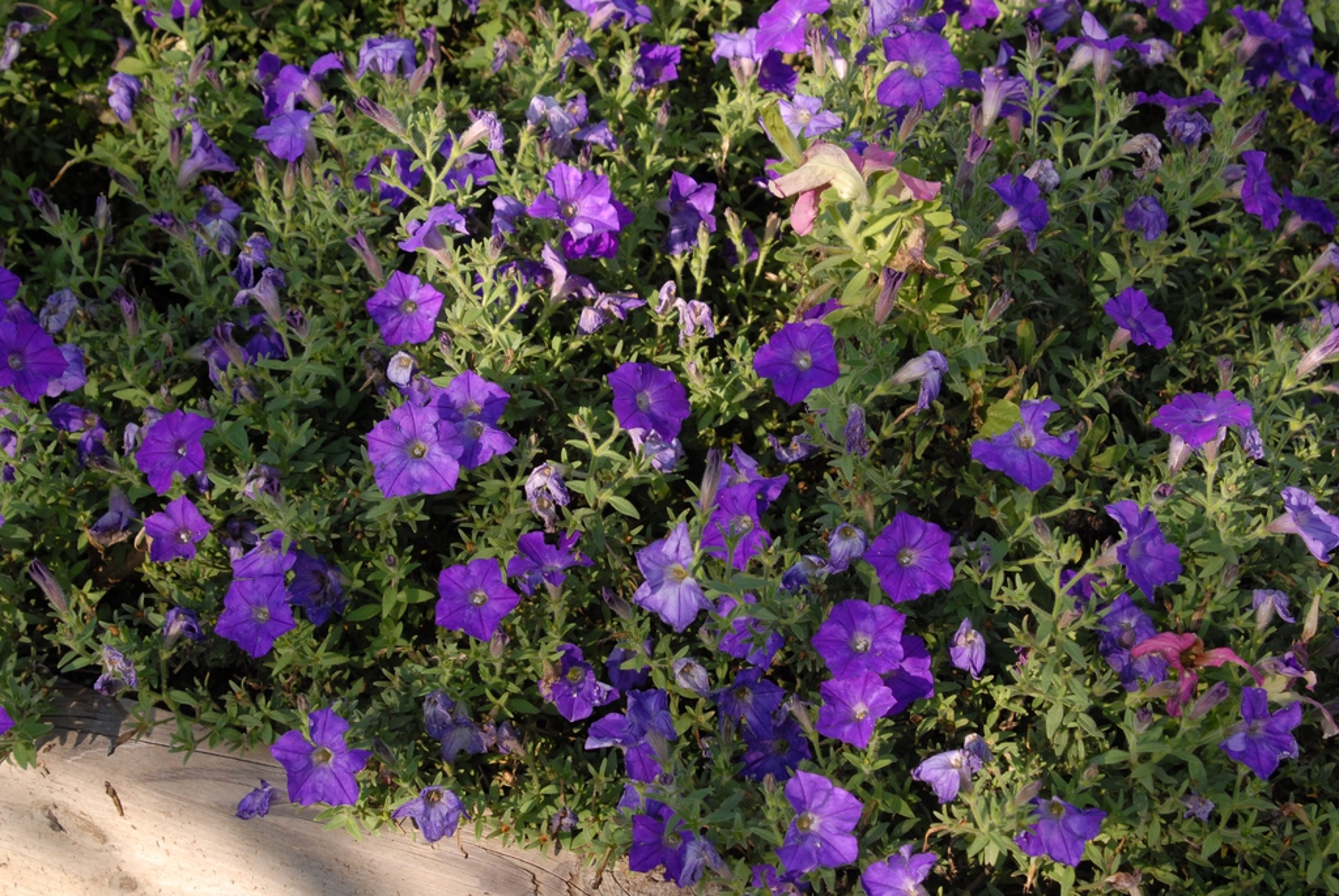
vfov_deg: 19.8
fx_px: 2569
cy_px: 448
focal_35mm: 69
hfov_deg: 29.2
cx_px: 670
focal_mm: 46
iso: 400
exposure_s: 1/250
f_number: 8
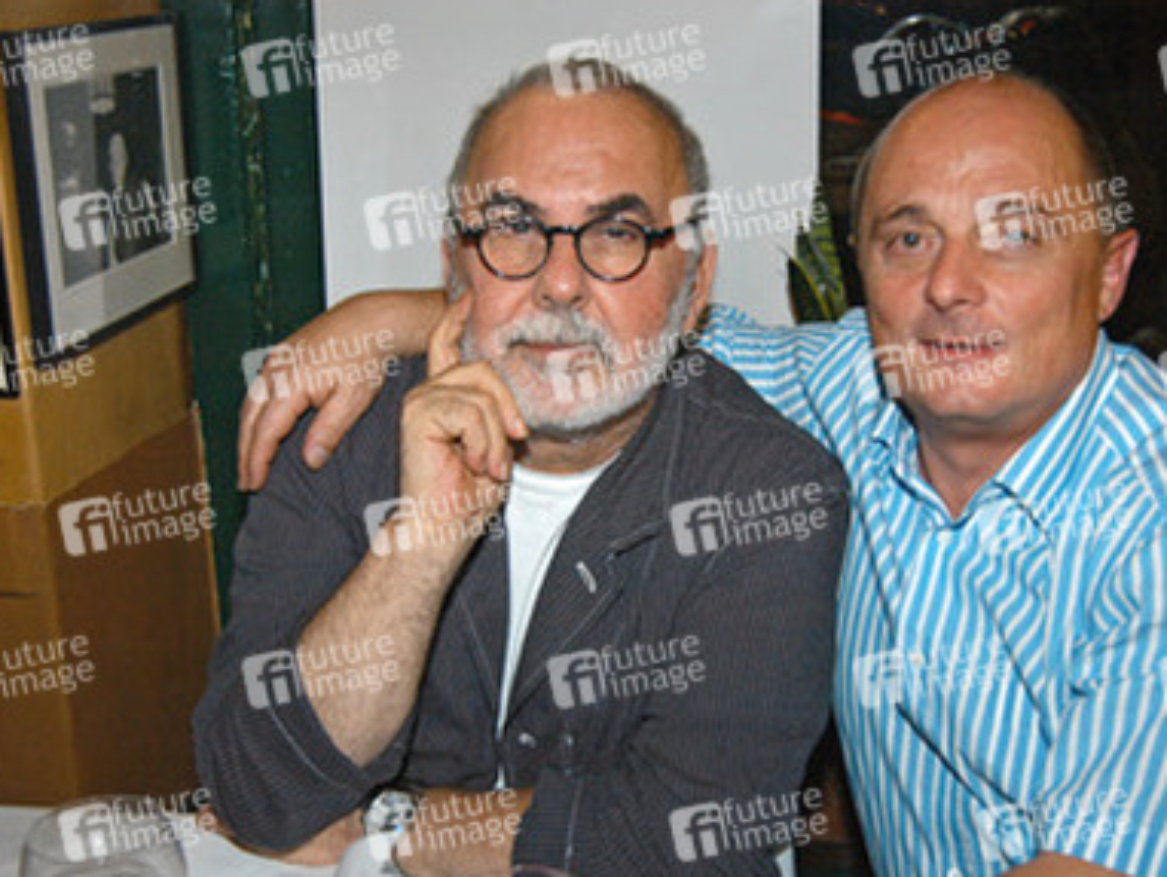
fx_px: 1720
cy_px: 443
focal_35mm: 51
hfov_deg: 37.4
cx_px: 668
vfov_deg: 28.6
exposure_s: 1/60
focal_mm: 30
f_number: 4
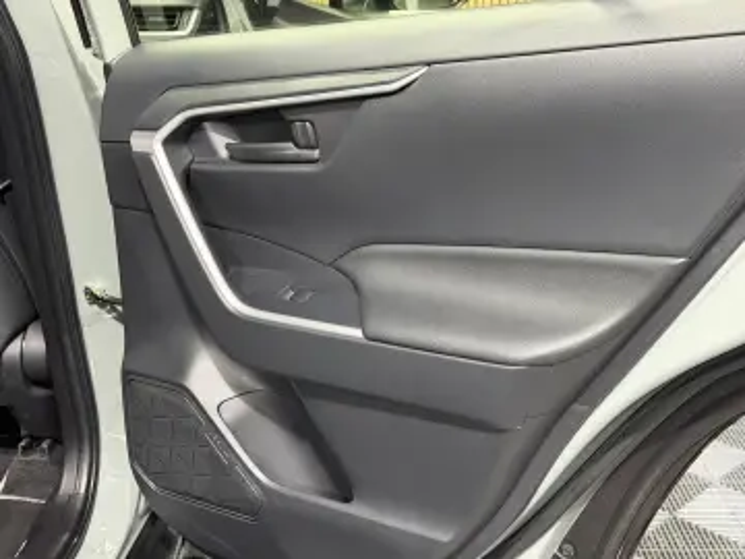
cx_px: 372
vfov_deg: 30.3
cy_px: 280
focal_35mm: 48
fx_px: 1033
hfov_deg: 39.7
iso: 400
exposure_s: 1/33
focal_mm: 6.76
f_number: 1.78
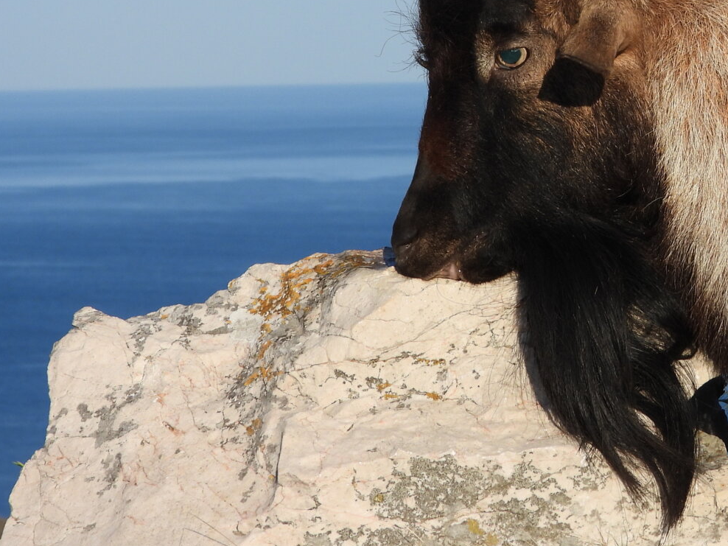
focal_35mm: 243
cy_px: 24
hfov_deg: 8.1
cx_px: 645
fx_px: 5110
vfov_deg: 6.1
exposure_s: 1/1000
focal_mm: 22.5
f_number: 4
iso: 100
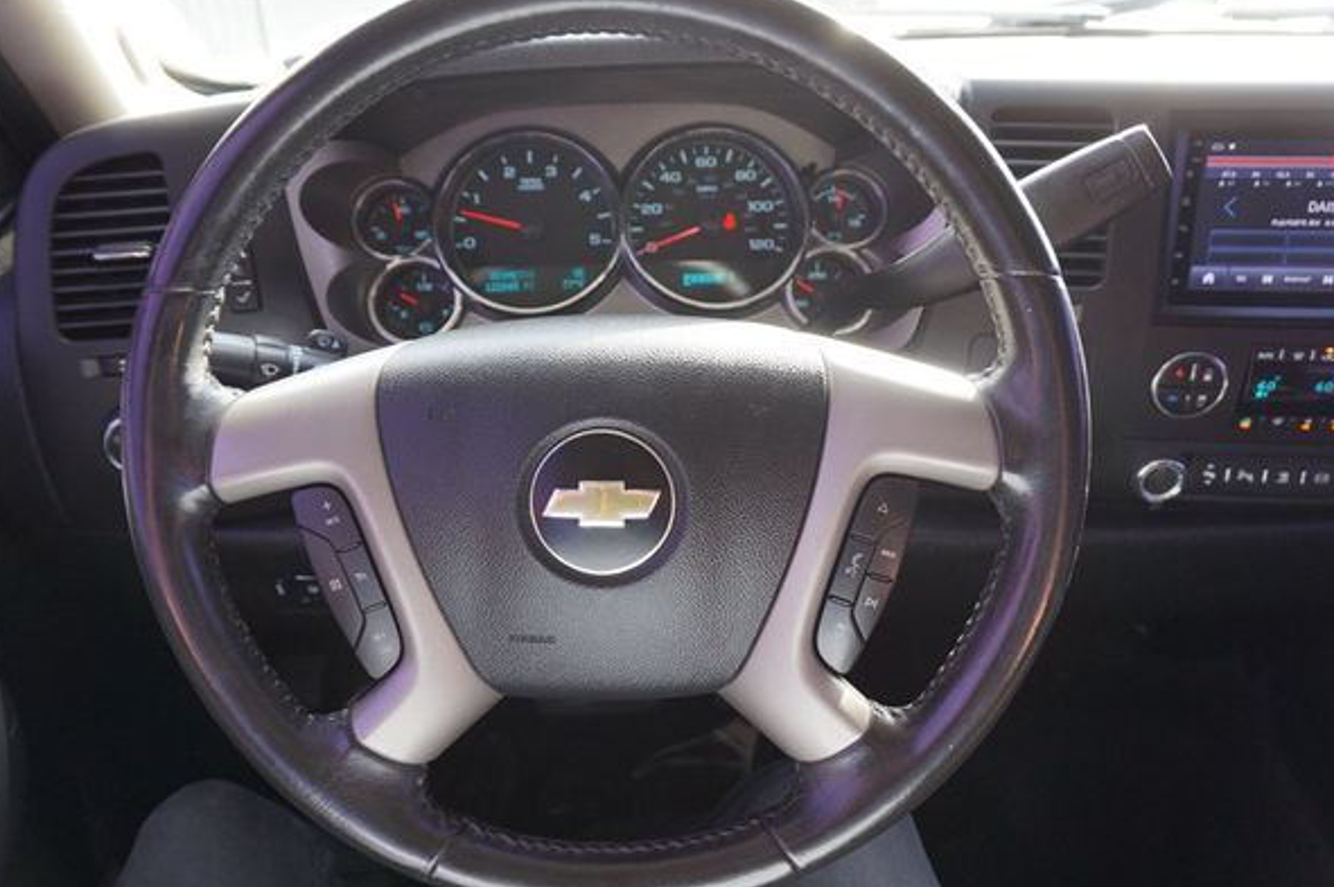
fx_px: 963
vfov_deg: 49.5
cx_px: 637
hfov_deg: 69.4
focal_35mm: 26
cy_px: 431
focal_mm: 16
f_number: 4
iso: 320
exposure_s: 1/60
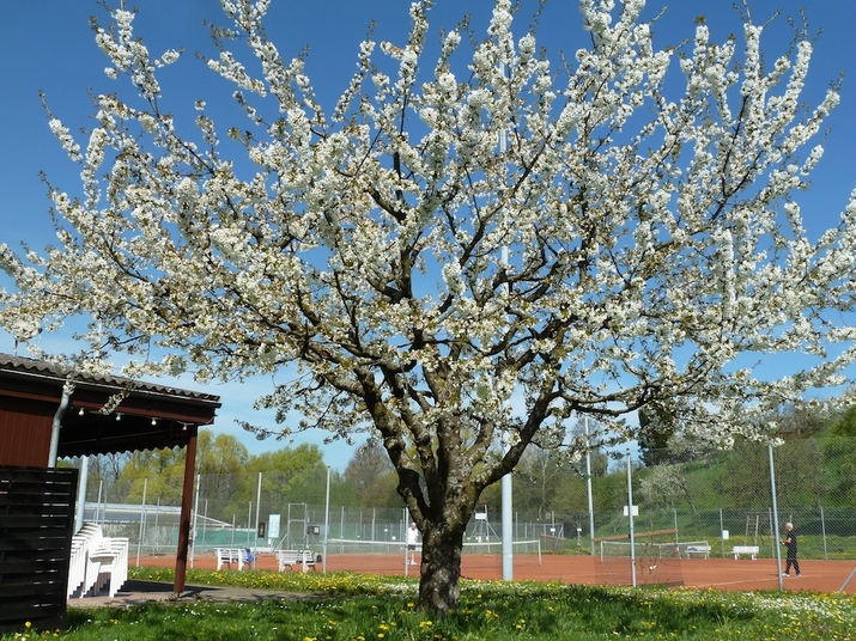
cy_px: 320
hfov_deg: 52.6
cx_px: 428
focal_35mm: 35
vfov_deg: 40.7
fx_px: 865
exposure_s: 1/500
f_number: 5
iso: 80
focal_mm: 5.7
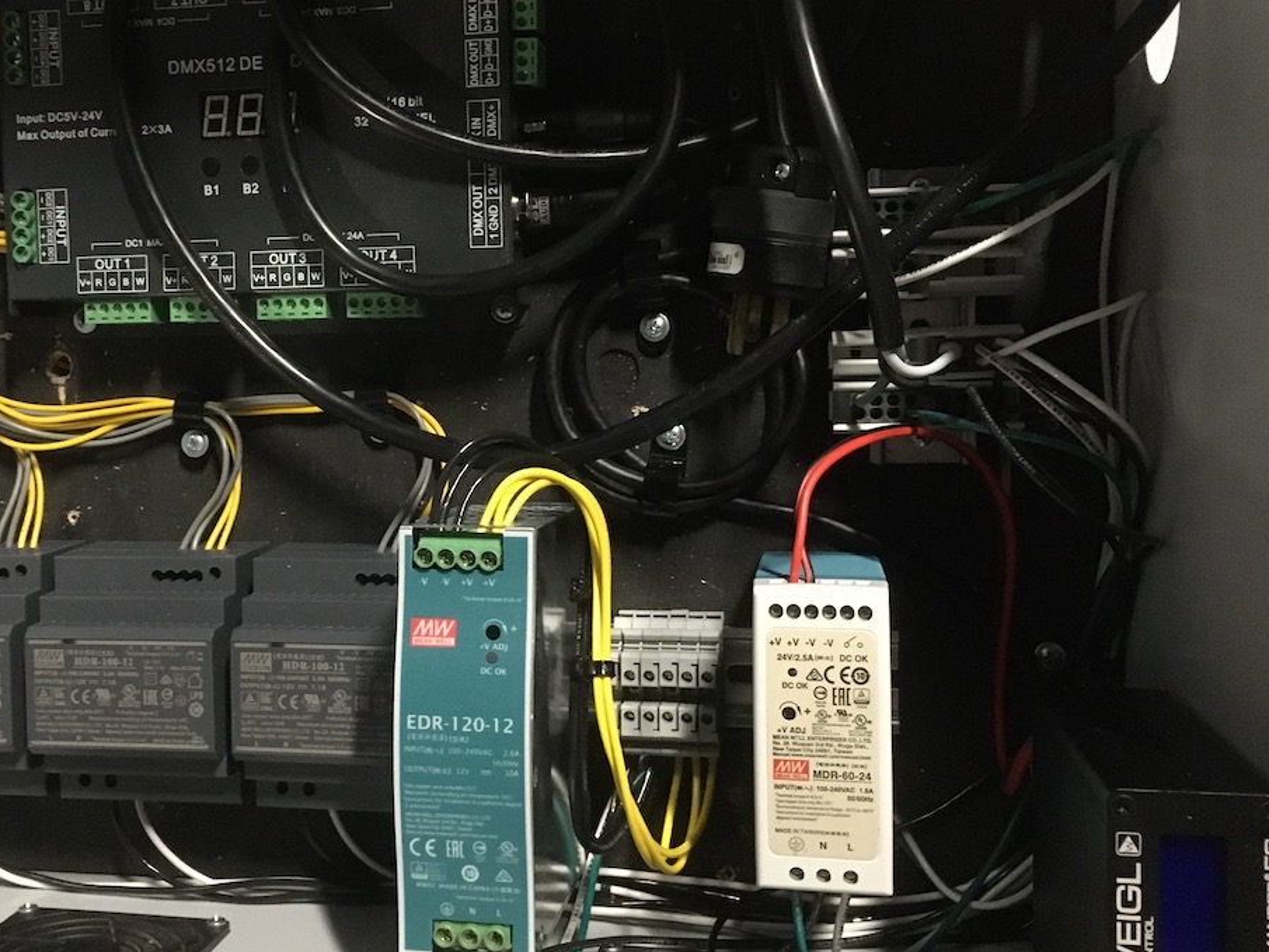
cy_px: 404
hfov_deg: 45.4
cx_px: 485
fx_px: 1503
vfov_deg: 35.1
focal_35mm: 41
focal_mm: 4.15
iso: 320
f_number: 2.2
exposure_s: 1/15
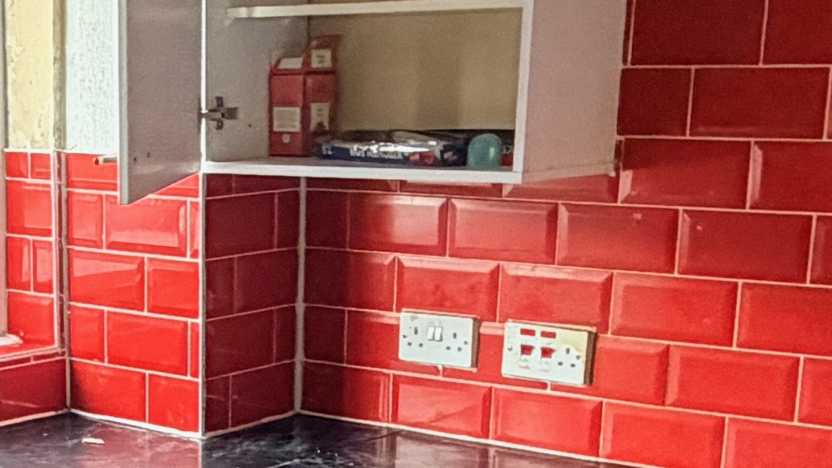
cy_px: 583
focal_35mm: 79
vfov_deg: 14.7
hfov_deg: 26.0
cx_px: 95
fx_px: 1743
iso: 320
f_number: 2.2
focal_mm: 2.22
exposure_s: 1/60
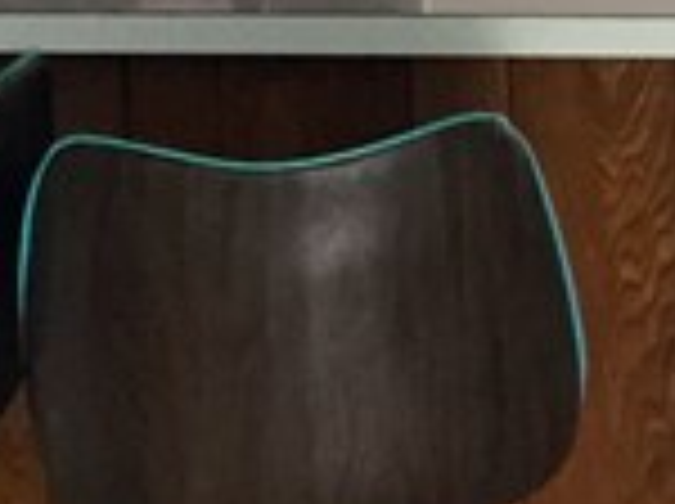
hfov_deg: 9.6
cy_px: -238
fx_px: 3855
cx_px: 1120
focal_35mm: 198
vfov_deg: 7.4
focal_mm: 4.15
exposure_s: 1/30
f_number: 2.2
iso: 50
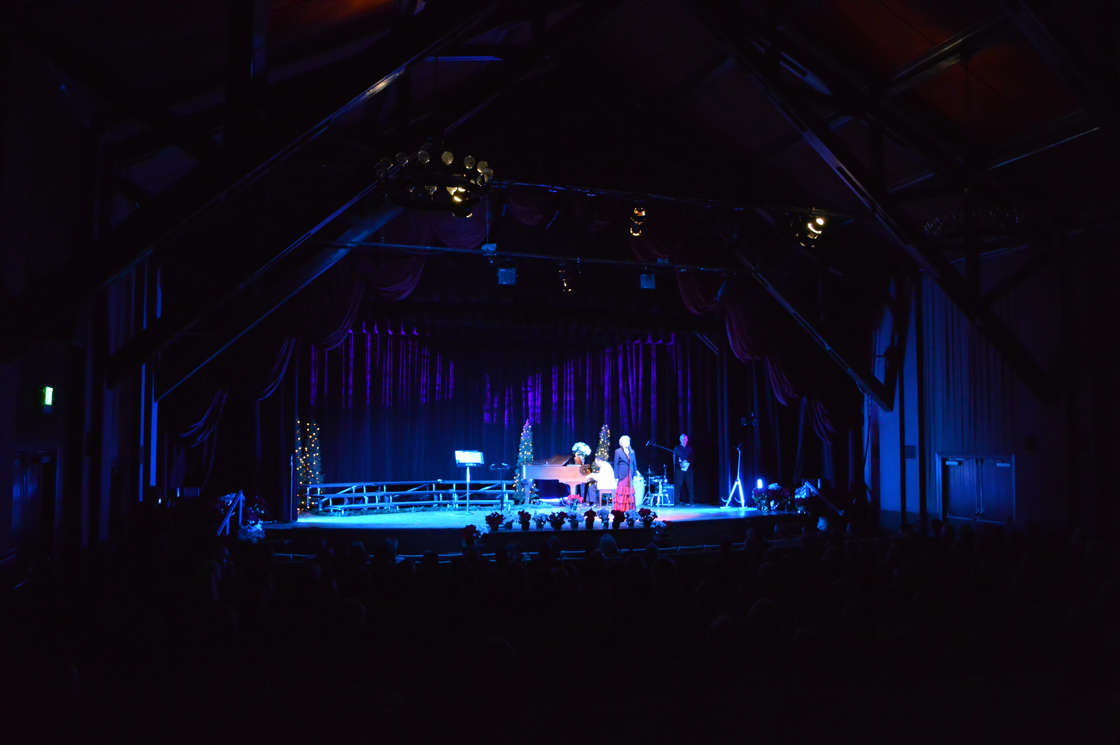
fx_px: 839
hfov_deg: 67.4
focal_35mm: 27
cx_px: 560
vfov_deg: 47.8
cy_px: 372
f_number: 3.5
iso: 3200
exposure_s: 1/8
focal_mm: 18
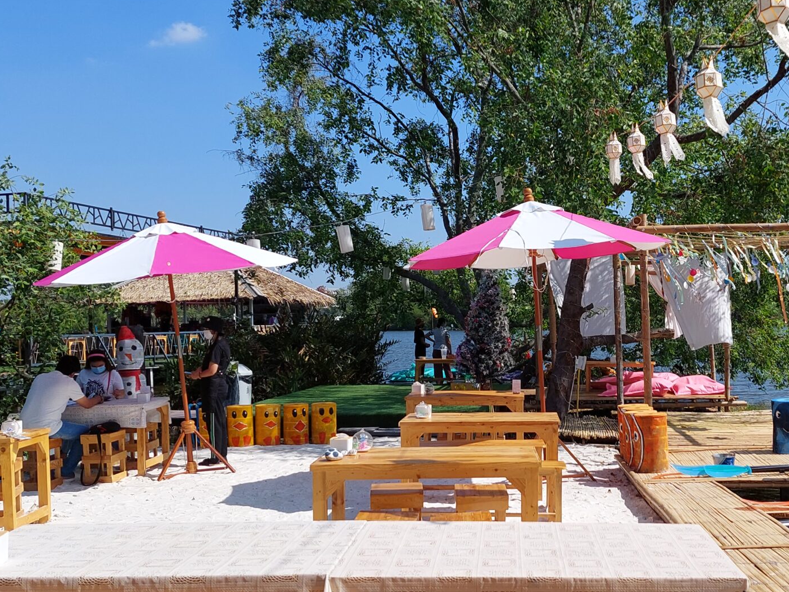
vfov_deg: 32.8
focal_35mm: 44
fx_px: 1003
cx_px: 528
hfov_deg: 42.4
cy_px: 336
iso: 40
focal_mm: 5.23
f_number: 1.8
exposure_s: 1/2309
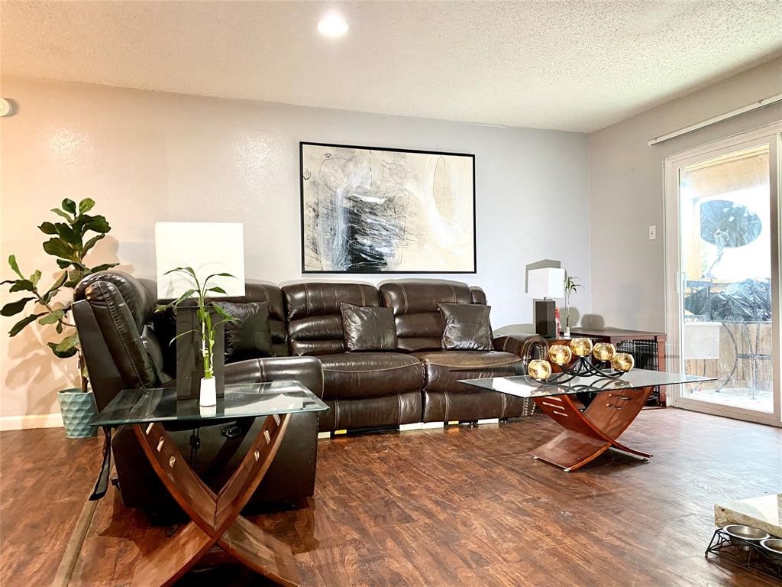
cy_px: 294
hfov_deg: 67.3
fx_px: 587
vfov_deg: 53.1
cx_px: 391
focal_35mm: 26
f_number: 1.8
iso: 320
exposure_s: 1/60
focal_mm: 4.25
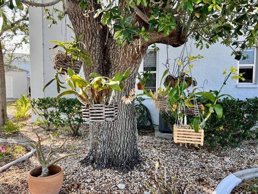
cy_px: 98
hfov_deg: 59.8
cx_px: 116
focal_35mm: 30
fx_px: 224
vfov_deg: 46.8
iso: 50
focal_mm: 5.7
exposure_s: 1/572
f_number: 1.5
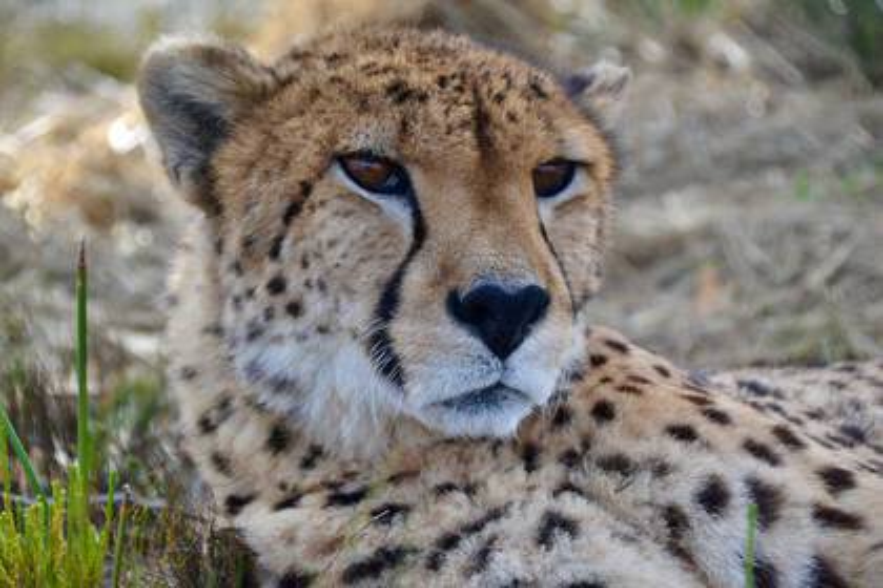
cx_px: 442
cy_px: 294
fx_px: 4966
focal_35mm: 202
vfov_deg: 6.8
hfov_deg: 10.2
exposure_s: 1/125
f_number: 6.3
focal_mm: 135
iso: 100
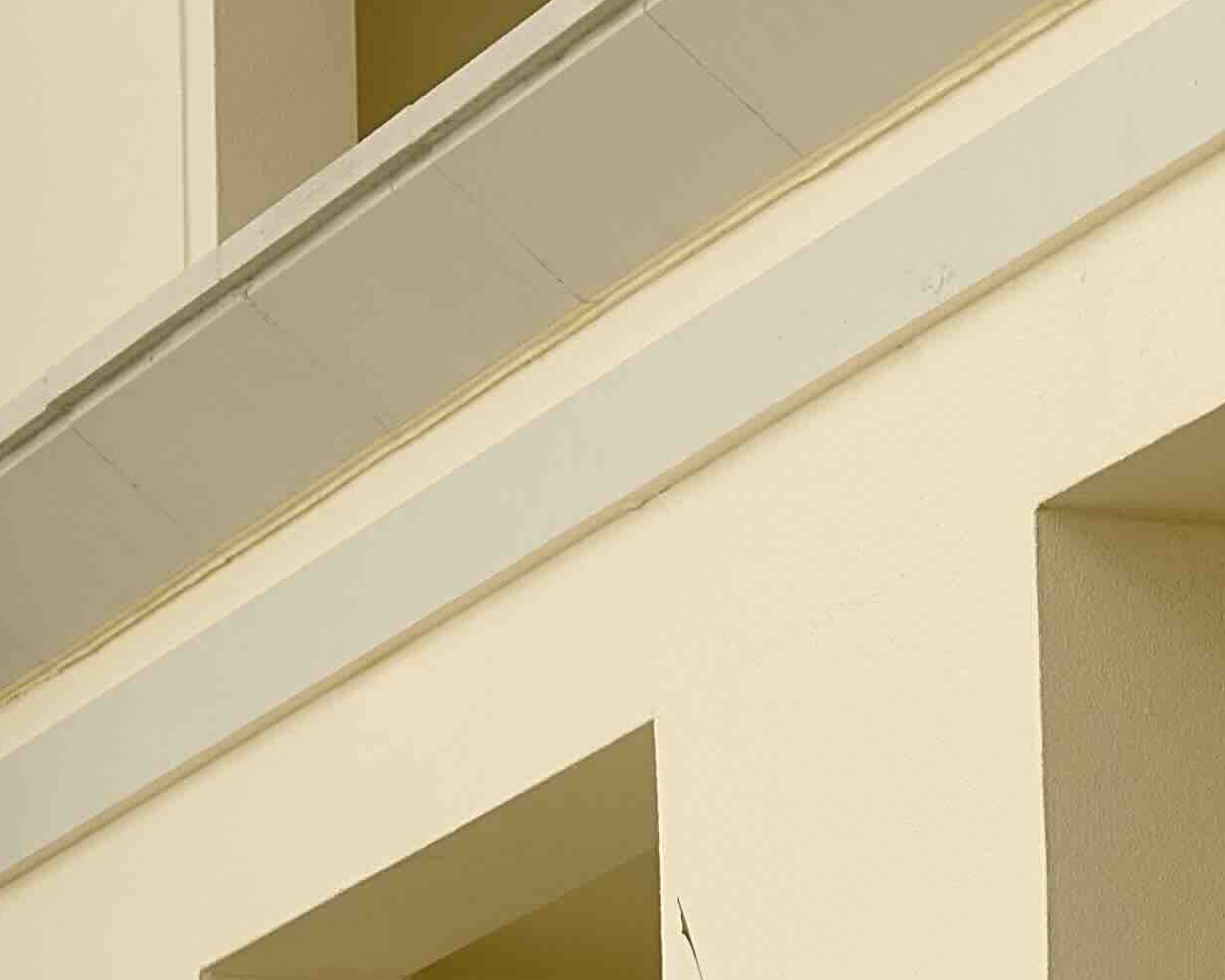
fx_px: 11346
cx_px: -180
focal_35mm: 313
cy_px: 1490
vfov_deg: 4.9
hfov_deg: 6.2
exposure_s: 1/500
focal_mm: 50
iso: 200
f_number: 5
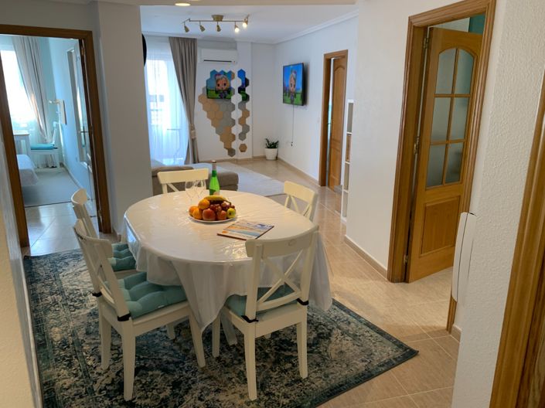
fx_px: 409
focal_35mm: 26
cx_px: 272
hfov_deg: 67.3
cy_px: 204
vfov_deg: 53.0
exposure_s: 1/50
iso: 64
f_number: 1.8
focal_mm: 4.25
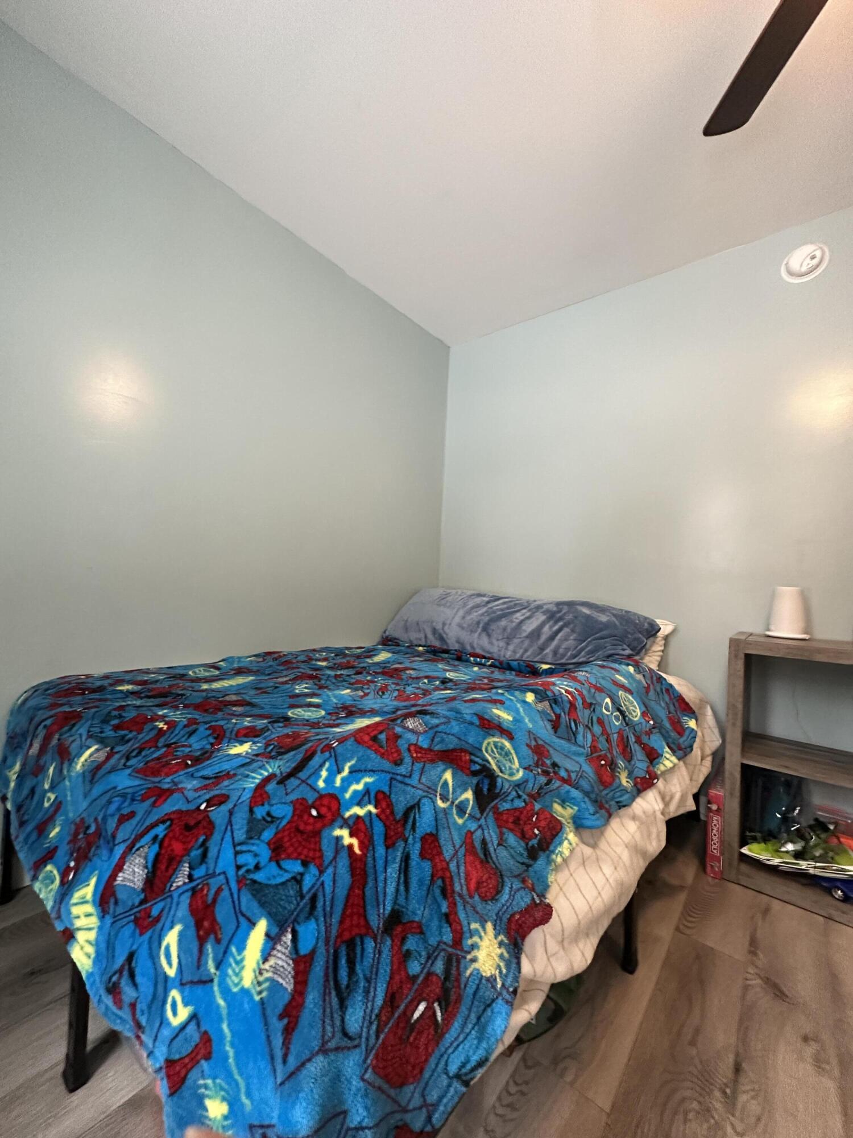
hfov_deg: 85.7
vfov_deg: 102.1
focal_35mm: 14
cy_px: 569
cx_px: 426
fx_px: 460
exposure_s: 1/60
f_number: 2.2
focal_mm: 2.22
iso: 640
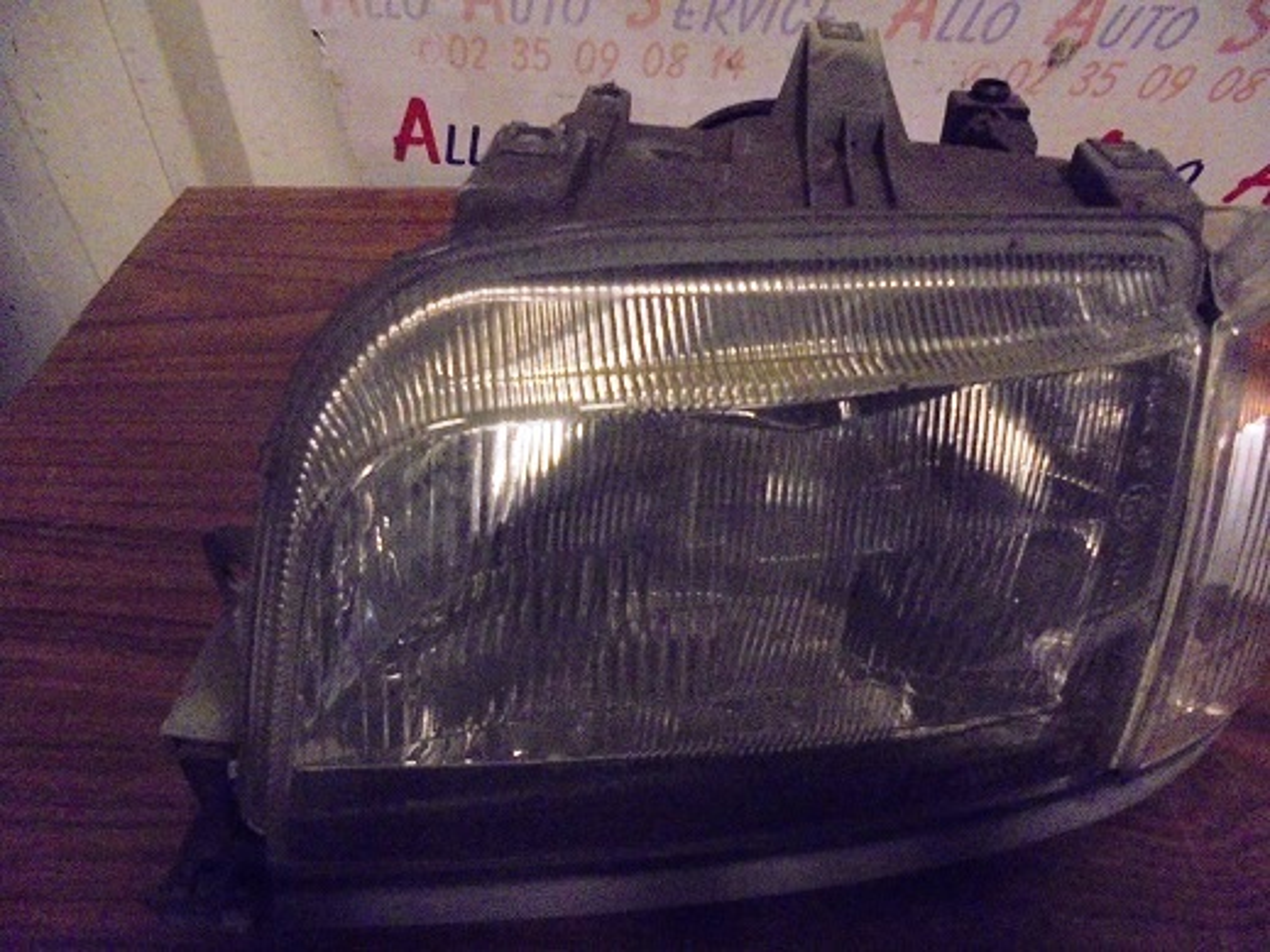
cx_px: 635
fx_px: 954
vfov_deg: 53.0
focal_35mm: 26
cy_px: 476
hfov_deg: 67.3
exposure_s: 1/15
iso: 800
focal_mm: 4.6
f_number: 3.5
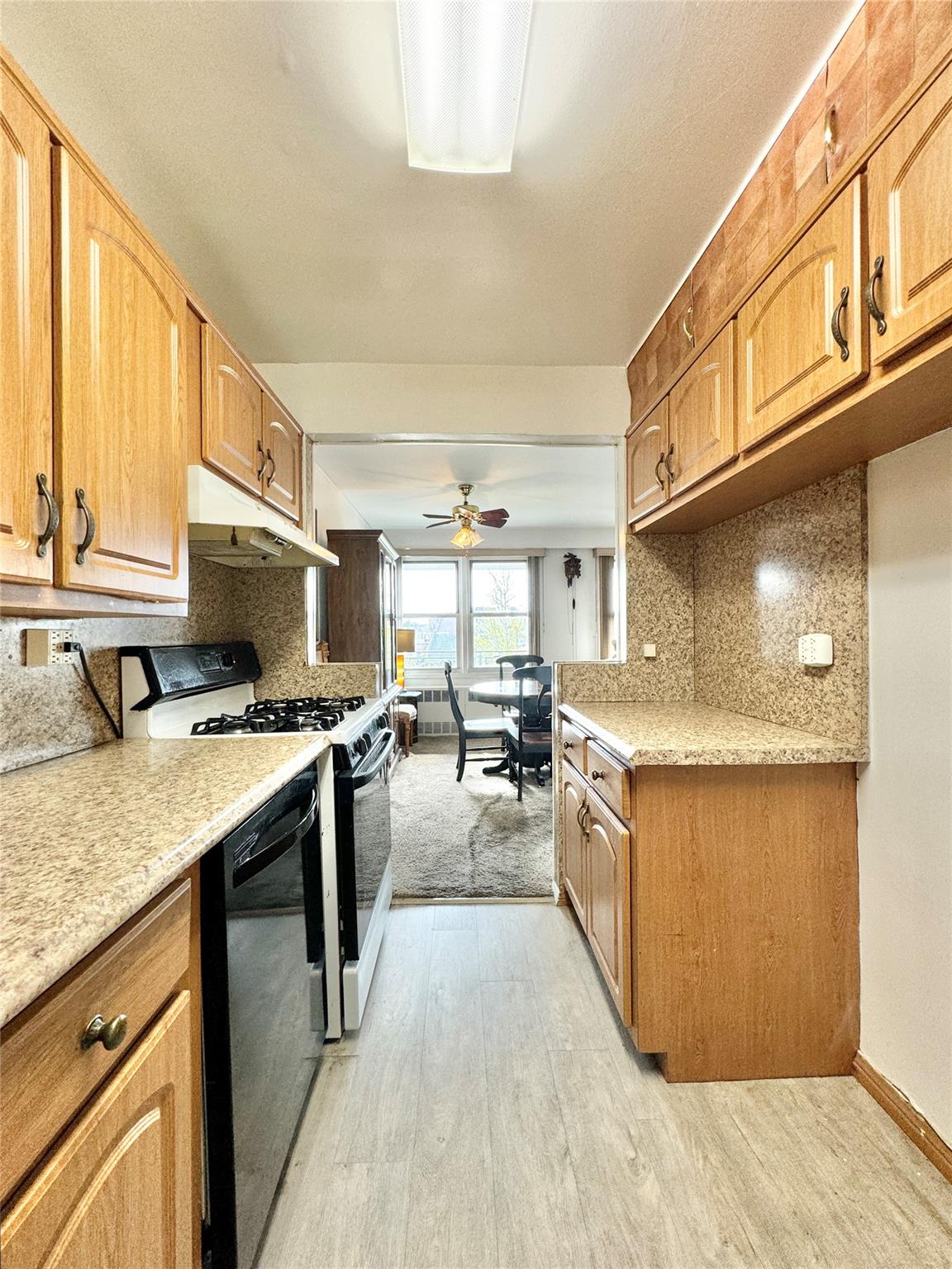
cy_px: 634
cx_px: 476
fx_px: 513
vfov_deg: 102.1
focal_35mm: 14
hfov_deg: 85.7
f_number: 2.2
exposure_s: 1/120
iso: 100
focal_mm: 2.22
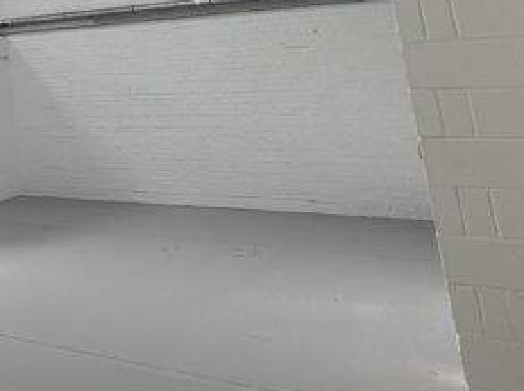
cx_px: -229
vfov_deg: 27.1
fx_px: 741
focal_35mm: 49
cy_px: -41
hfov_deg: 28.3
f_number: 2.2
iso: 40
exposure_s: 1/467
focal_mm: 2.22
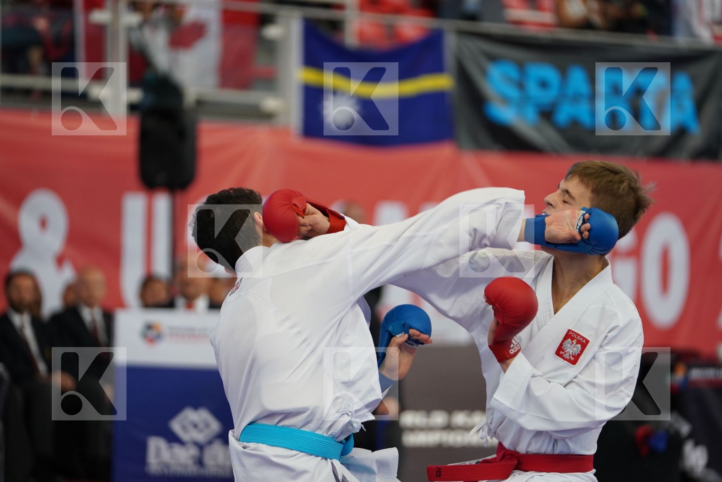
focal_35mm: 156
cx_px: 361
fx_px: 3128
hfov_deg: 13.2
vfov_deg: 8.8
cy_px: 241
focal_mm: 156
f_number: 2.8
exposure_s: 1/1000
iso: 1600
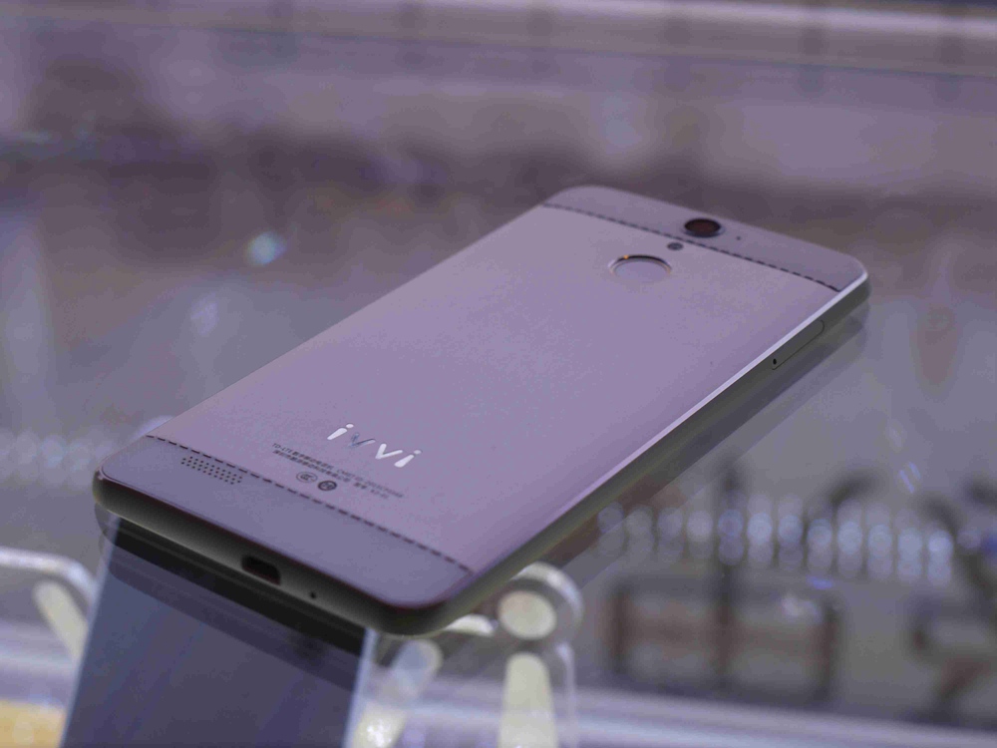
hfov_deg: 25.0
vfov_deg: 18.9
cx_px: 498
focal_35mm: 78
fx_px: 2247
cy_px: 374
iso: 160
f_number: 5.6
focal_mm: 39
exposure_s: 1/100
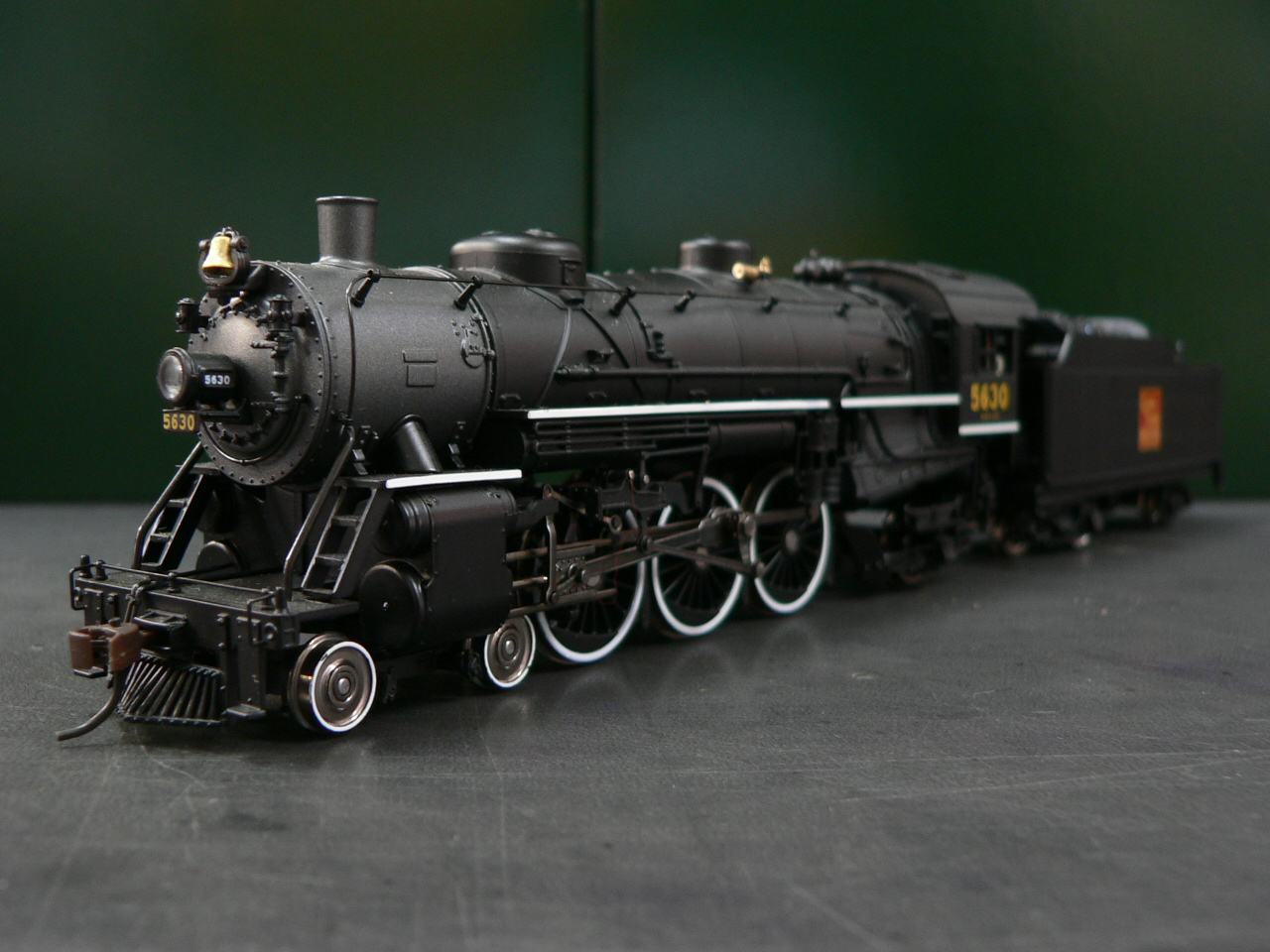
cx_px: 635
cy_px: 476
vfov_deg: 36.0
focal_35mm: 40
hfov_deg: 46.8
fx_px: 1468
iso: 100
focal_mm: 6.7
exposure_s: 1/4
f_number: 2.8
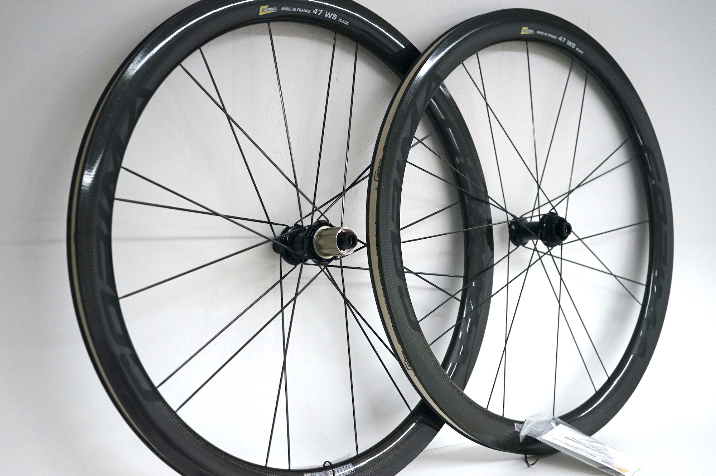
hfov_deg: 40.4
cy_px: 238
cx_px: 358
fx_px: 974
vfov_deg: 27.5
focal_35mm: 49
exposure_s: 1/160
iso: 2500
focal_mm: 49
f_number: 4.5
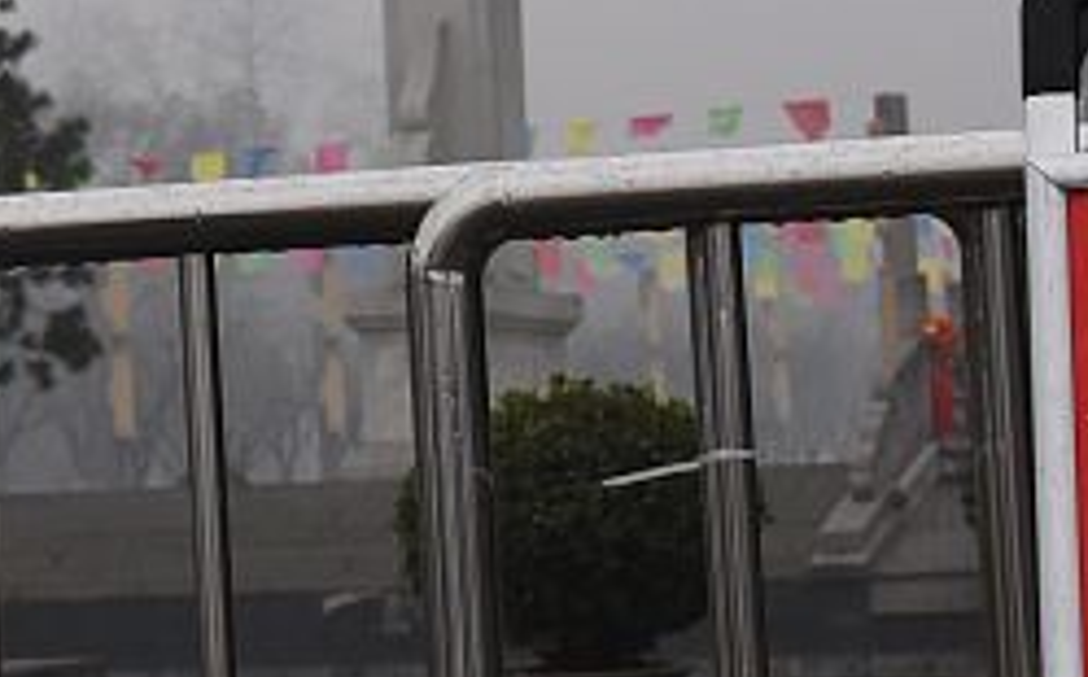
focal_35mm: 187
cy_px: -90
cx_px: -131
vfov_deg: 7.0
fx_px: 5539
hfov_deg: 11.1
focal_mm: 38
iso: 1250
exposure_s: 1/1250
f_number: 7.1
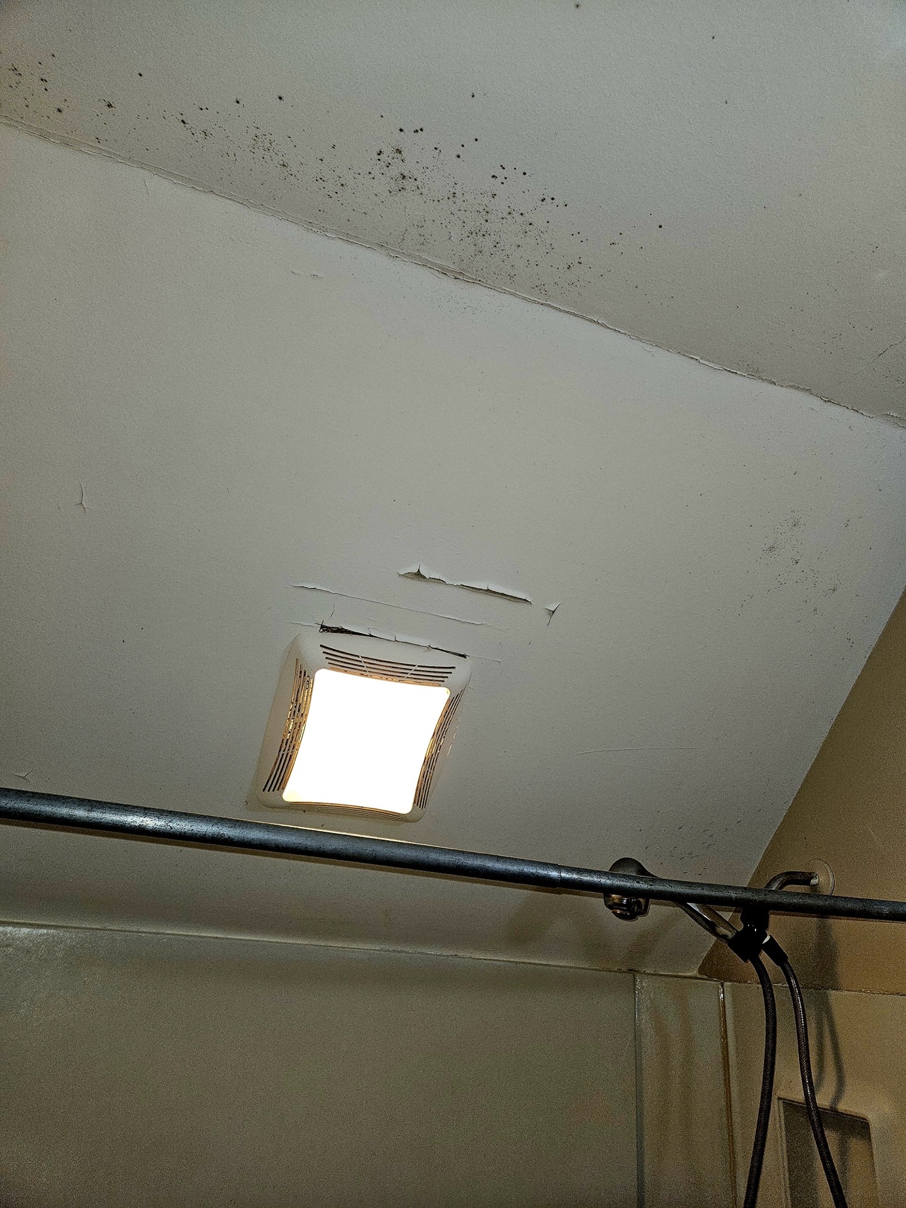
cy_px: 604
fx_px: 803
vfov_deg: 73.9
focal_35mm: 23
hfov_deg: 58.9
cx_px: 453
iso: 50
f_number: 1.8
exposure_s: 1/60.2
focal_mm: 5.4
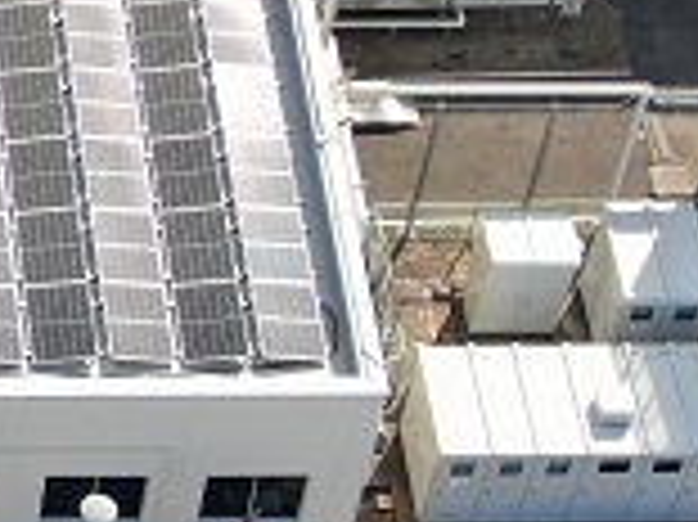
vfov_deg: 8.4
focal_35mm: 176
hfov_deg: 10.6
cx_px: -495
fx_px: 3546
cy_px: 191
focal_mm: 8.42
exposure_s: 1/160
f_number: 3.8
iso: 100
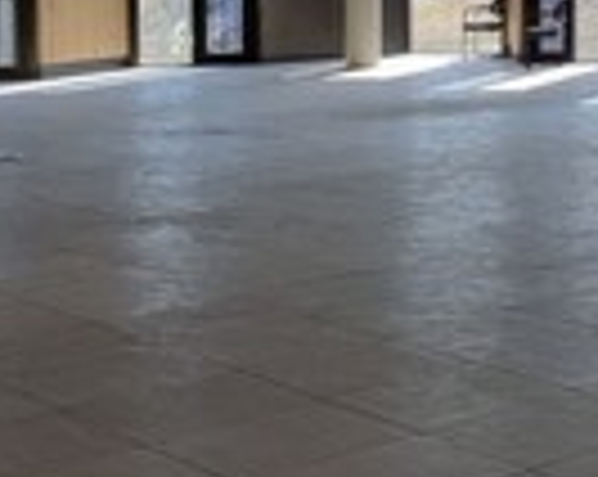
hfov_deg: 18.5
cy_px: -29
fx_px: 1555
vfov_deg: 16.9
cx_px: 967
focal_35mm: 88
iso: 50
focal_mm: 6.7
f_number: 1.8
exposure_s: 1/121
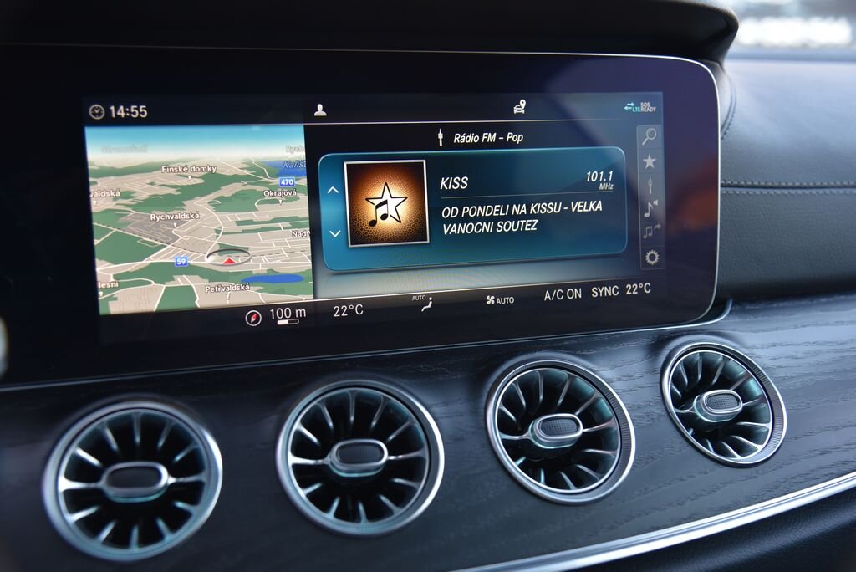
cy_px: 286
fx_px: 1047
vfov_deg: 30.6
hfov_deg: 44.5
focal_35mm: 44
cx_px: 428
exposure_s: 1/50
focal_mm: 44
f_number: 4
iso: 500
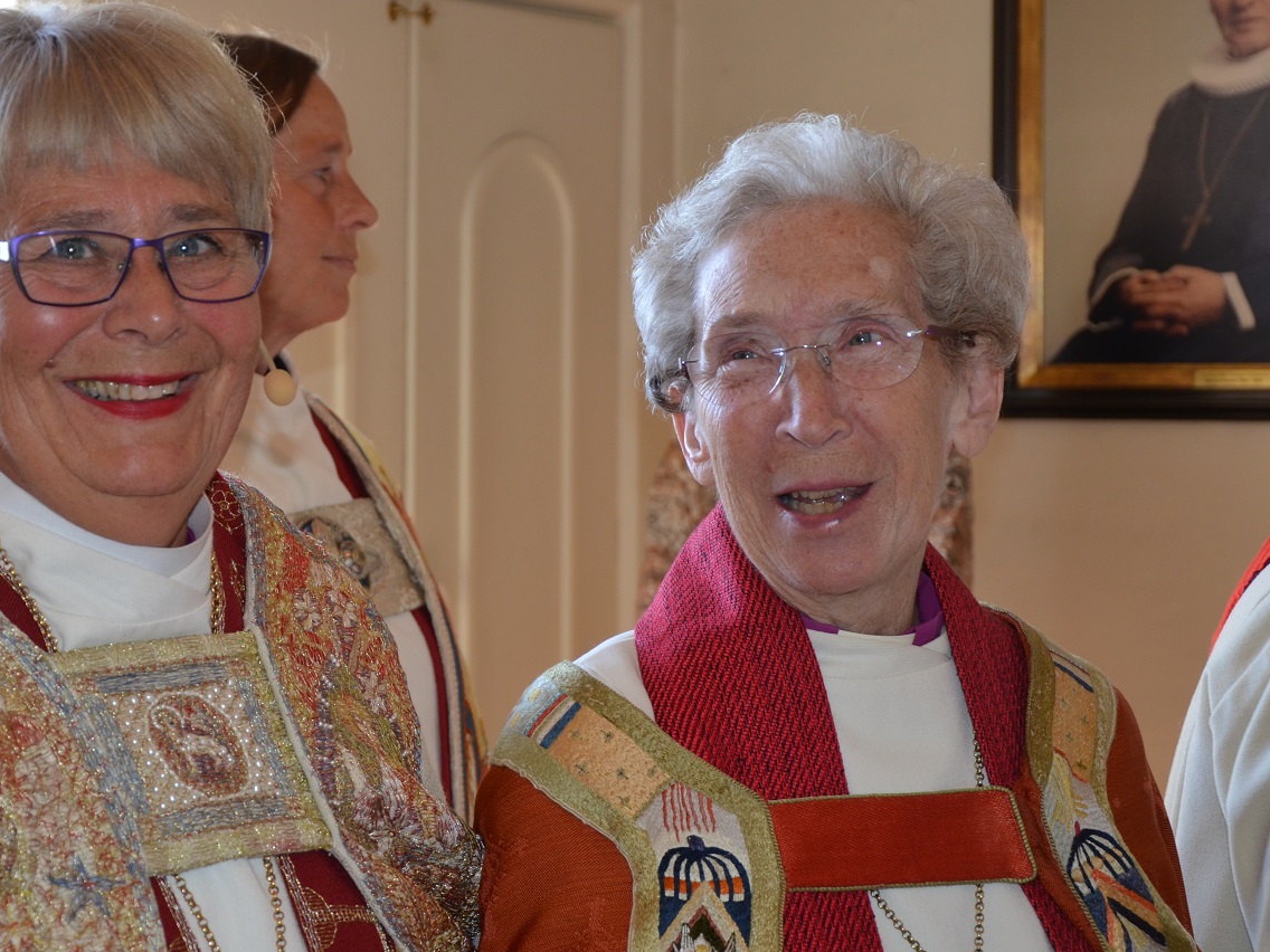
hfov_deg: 23.5
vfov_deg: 17.8
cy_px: 455
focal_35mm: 83
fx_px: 3045
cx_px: 442
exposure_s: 1/60
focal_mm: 42
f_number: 4.8
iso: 400
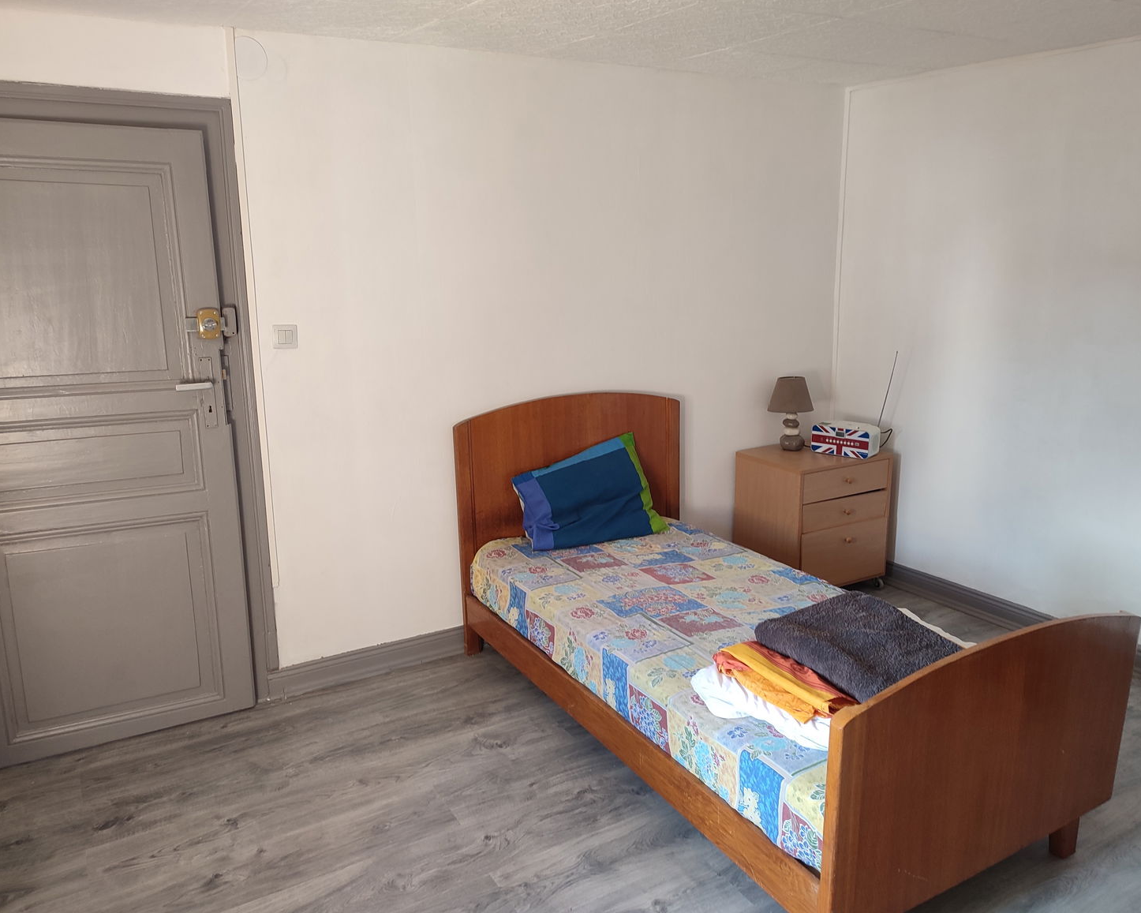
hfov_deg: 64.0
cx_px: 590
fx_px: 912
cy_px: 465
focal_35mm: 27
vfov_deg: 53.2
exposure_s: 1/33
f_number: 1.9
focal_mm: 6.04
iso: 472
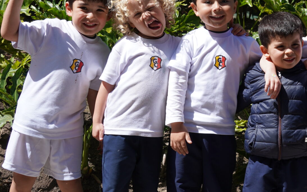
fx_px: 619
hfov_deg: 26.9
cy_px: 66
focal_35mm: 74
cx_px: 279
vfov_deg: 17.6
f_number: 4.5
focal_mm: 31
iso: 100
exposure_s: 1/500
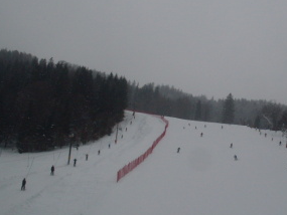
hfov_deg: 29.9
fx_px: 531
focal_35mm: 64
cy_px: 88
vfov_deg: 22.9
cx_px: 202
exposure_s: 1/125
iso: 80
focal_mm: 6.3
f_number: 8.4
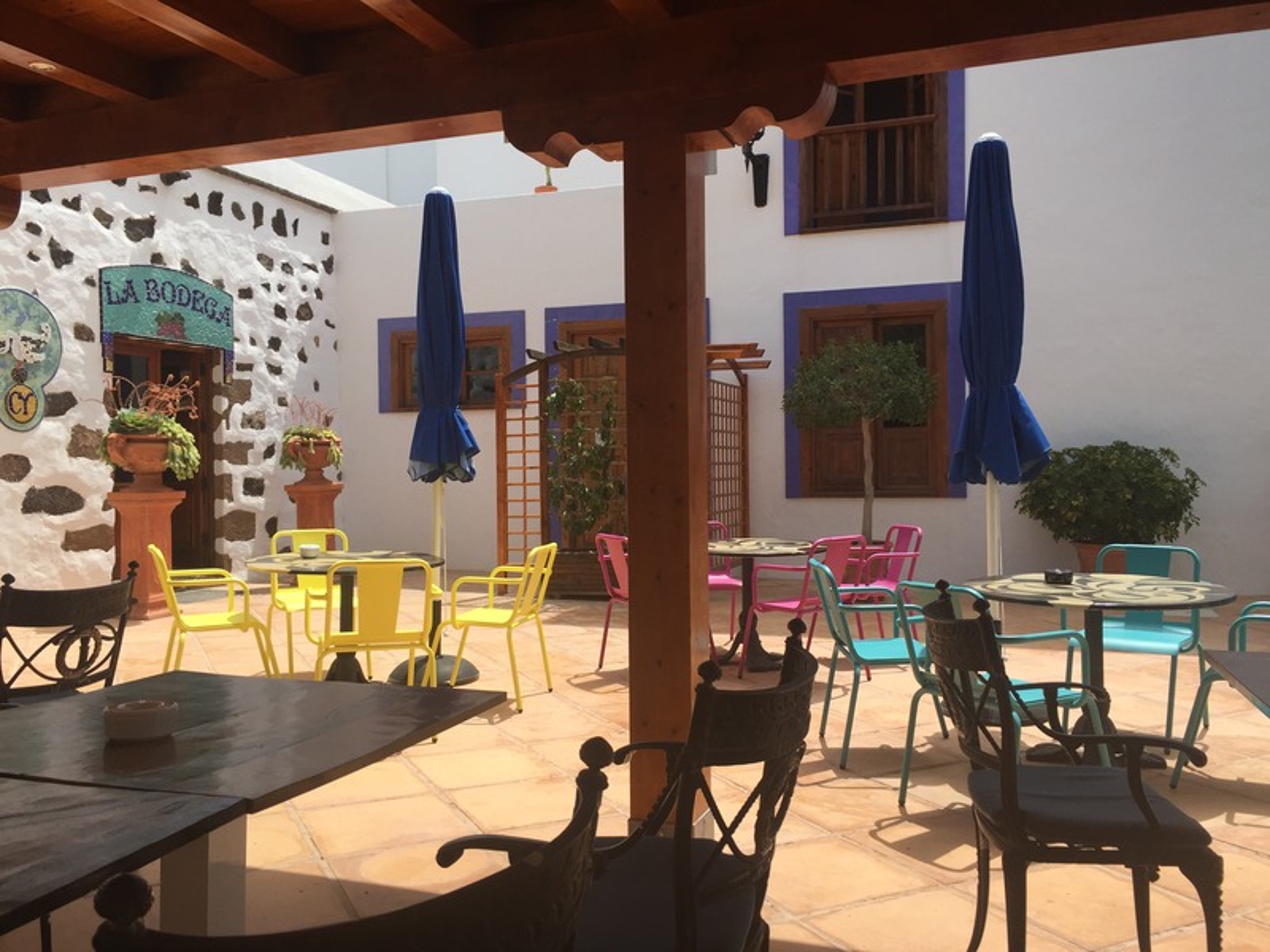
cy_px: 476
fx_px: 1064
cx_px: 635
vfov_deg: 48.2
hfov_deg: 61.7
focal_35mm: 29
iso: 32
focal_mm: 4.15
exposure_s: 1/2083
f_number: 2.2
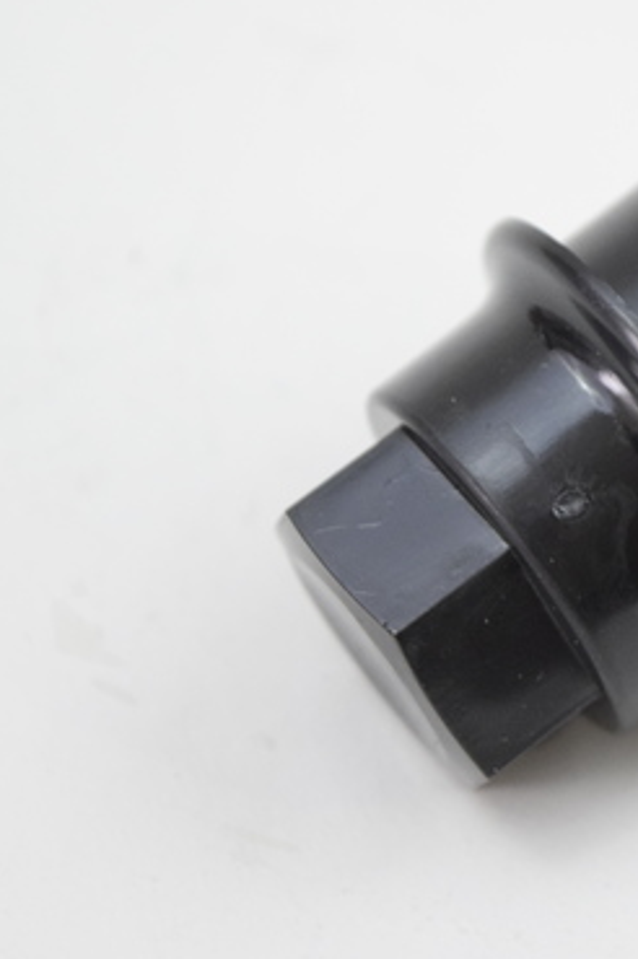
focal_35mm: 143
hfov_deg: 9.5
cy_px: 434
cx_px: 651
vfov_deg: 14.4
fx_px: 3805
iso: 2800
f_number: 5.6
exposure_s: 1/60
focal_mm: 55
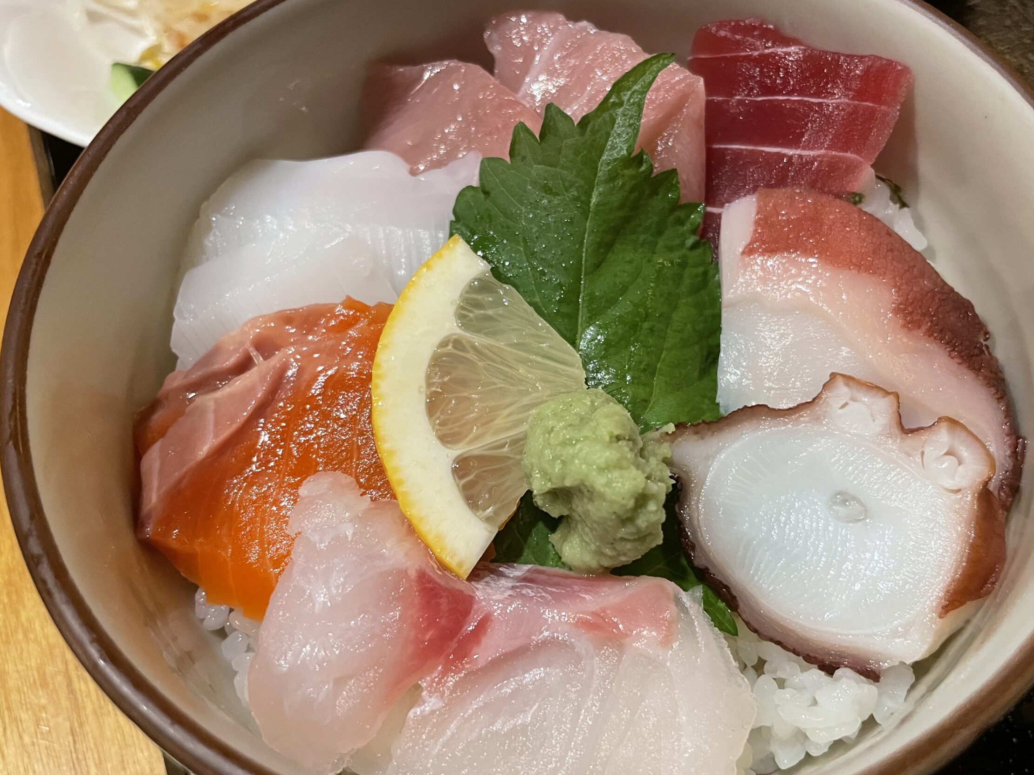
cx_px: 559
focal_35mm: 30
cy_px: 388
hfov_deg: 59.9
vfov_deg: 46.8
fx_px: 896
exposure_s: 1/50
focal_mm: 4.2
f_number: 1.6
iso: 400
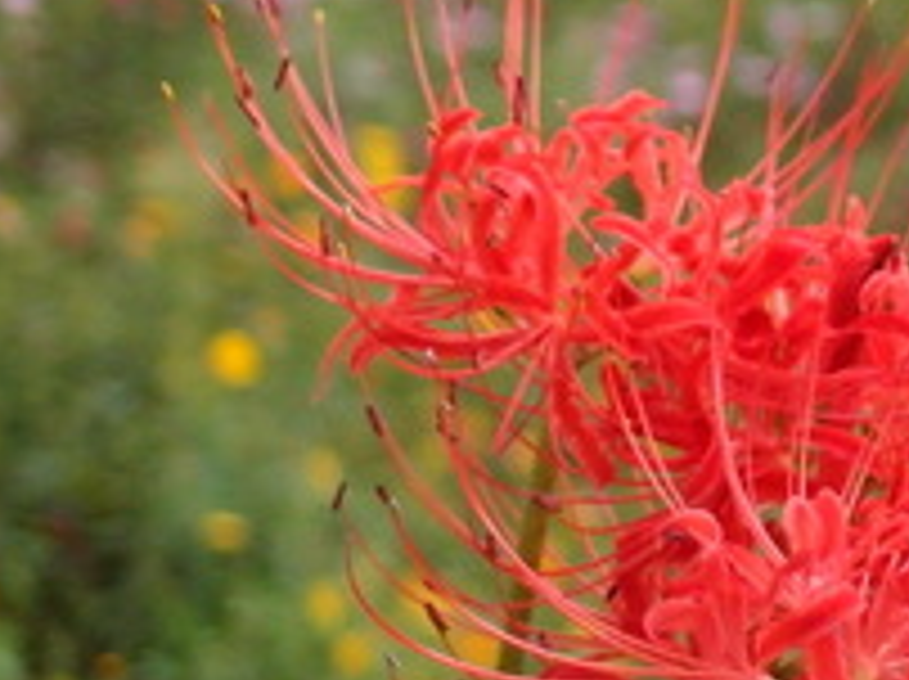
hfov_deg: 11.6
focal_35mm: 169
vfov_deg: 8.8
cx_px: 846
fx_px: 4433
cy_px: 275
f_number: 2.2
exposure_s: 1/1000
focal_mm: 15.27
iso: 800
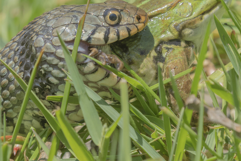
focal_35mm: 1122
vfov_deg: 1.2
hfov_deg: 1.8
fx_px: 7512
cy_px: 53
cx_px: 154
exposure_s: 1/500
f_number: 8
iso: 500
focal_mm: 500
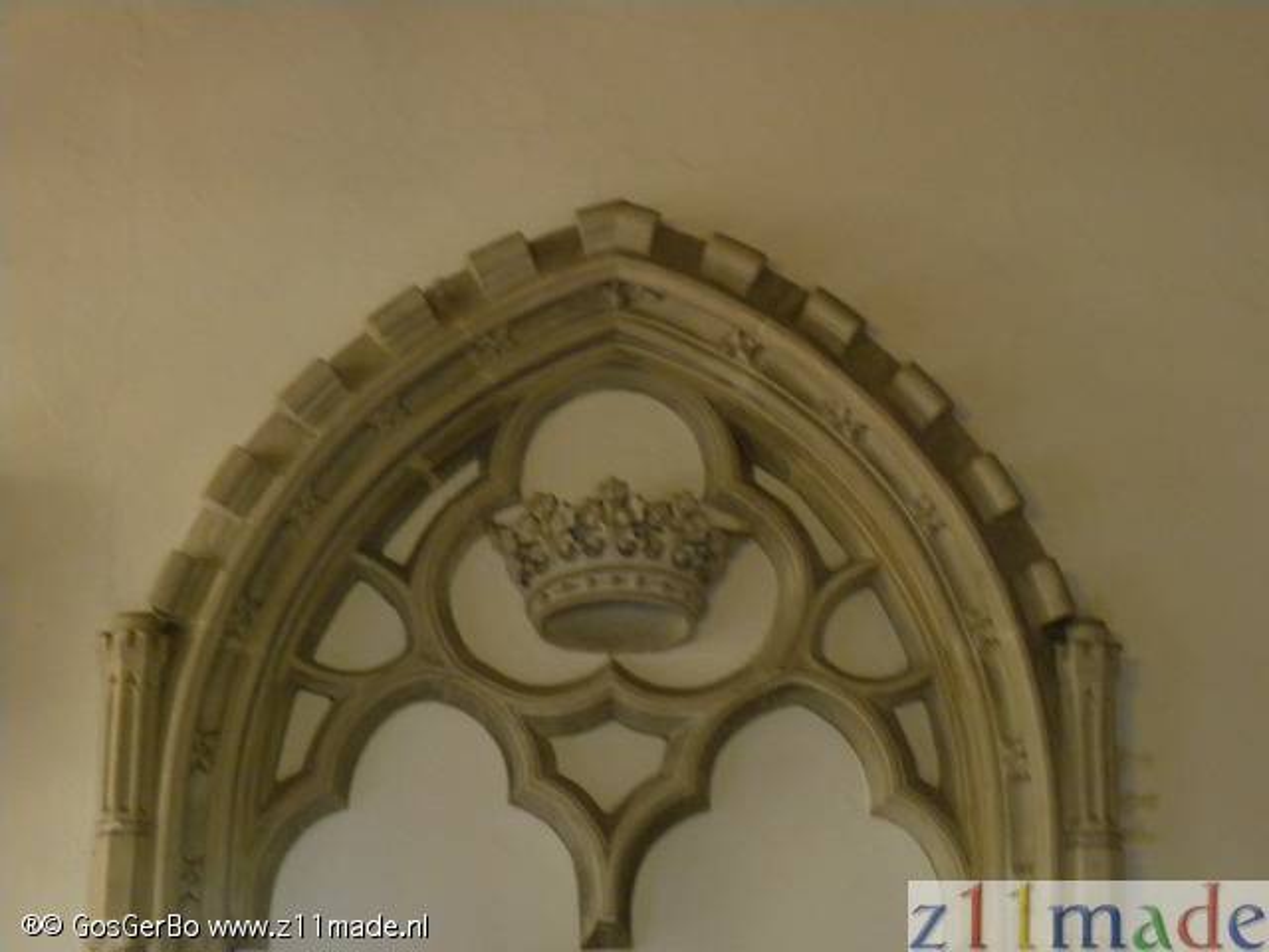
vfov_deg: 14.1
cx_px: 634
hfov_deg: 18.7
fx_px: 3849
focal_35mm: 105
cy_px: 476
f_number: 4
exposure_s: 1/6
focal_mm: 18.8
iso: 400
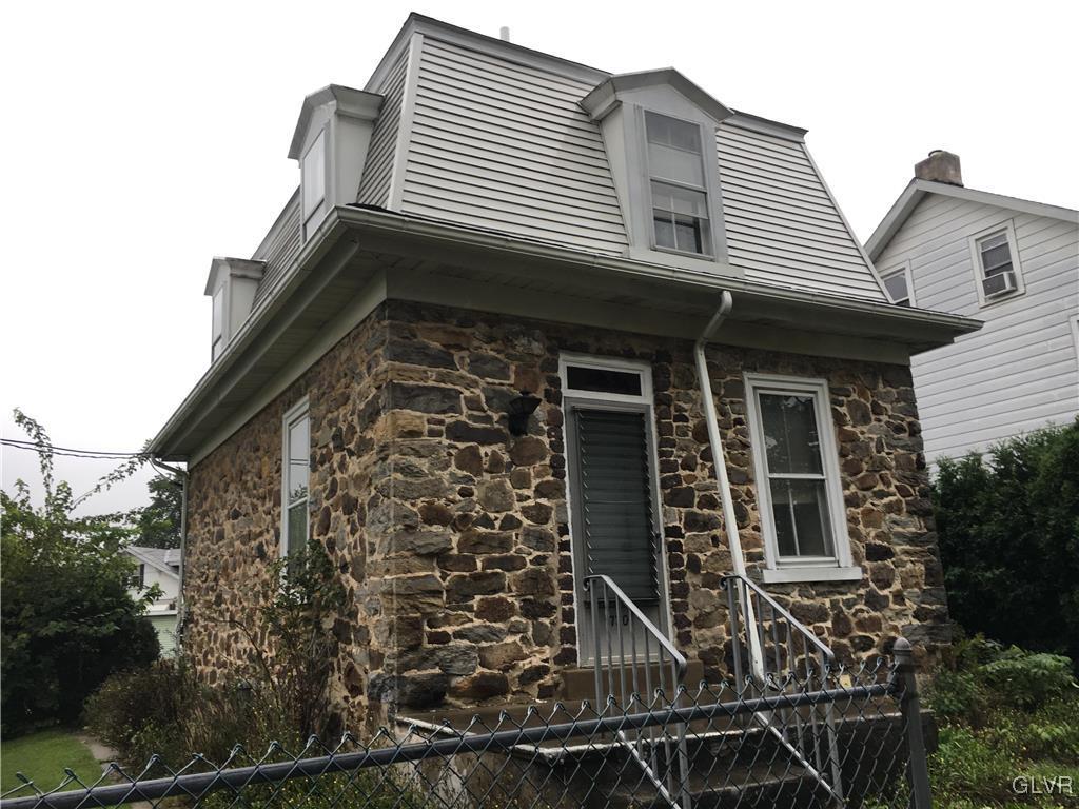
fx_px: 904
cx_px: 540
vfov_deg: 48.2
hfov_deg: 61.7
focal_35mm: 29
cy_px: 404
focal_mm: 4.15
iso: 32
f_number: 2.2
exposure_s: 1/120
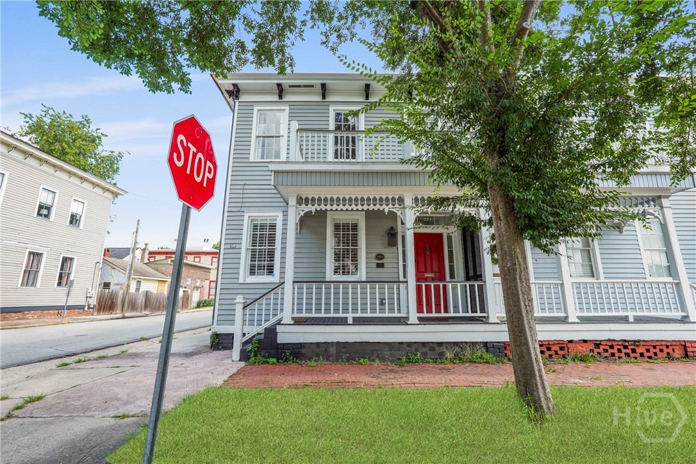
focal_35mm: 16
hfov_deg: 96.7
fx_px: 309
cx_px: 348
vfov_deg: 73.7
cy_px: 232
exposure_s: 1/100
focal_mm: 16
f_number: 9
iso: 320
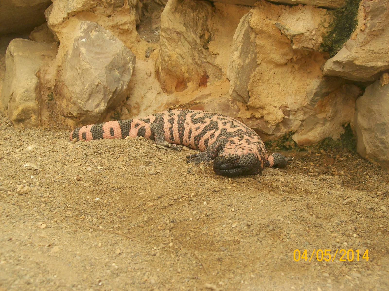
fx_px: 505
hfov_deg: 42.1
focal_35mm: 45
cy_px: 146
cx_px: 194
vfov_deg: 32.1
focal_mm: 7.6
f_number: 3
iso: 80
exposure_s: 1/174
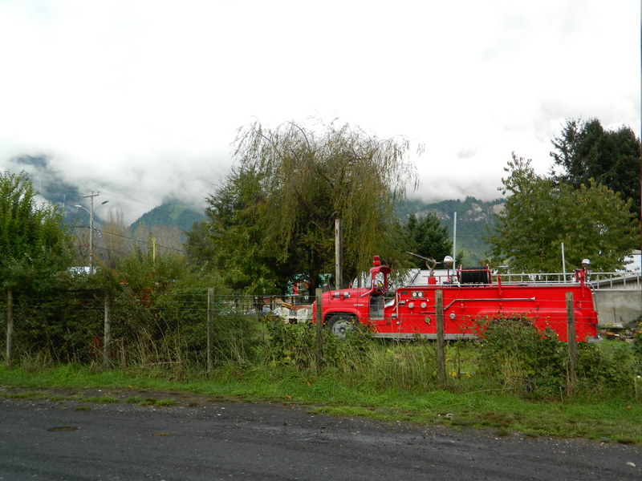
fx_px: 649
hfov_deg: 52.6
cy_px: 240
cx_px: 321
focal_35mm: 35
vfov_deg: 40.7
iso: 80
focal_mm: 6.2
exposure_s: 1/320
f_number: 3.3
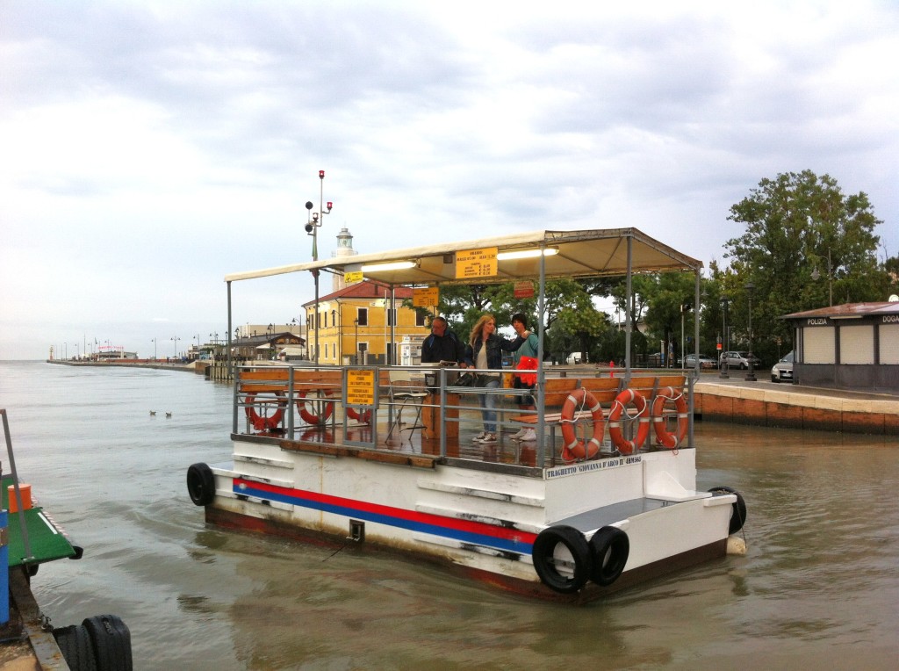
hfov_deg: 52.7
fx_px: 907
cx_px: 450
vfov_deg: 40.6
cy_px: 336
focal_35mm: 35
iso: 80
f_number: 2.8
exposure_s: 1/40
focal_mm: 3.85
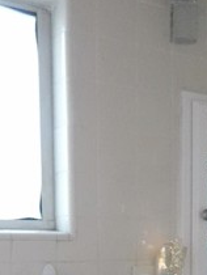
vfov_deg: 25.6
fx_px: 557
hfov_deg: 20.5
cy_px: 306
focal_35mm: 70
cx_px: 200
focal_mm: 4
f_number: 3
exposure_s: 1/80
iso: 1600
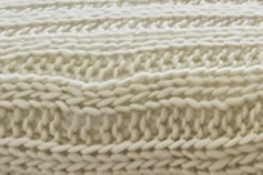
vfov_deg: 13.6
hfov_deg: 20.0
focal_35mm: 84
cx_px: 421
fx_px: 614
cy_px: -185
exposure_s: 1/1.25
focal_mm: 14
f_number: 9
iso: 100
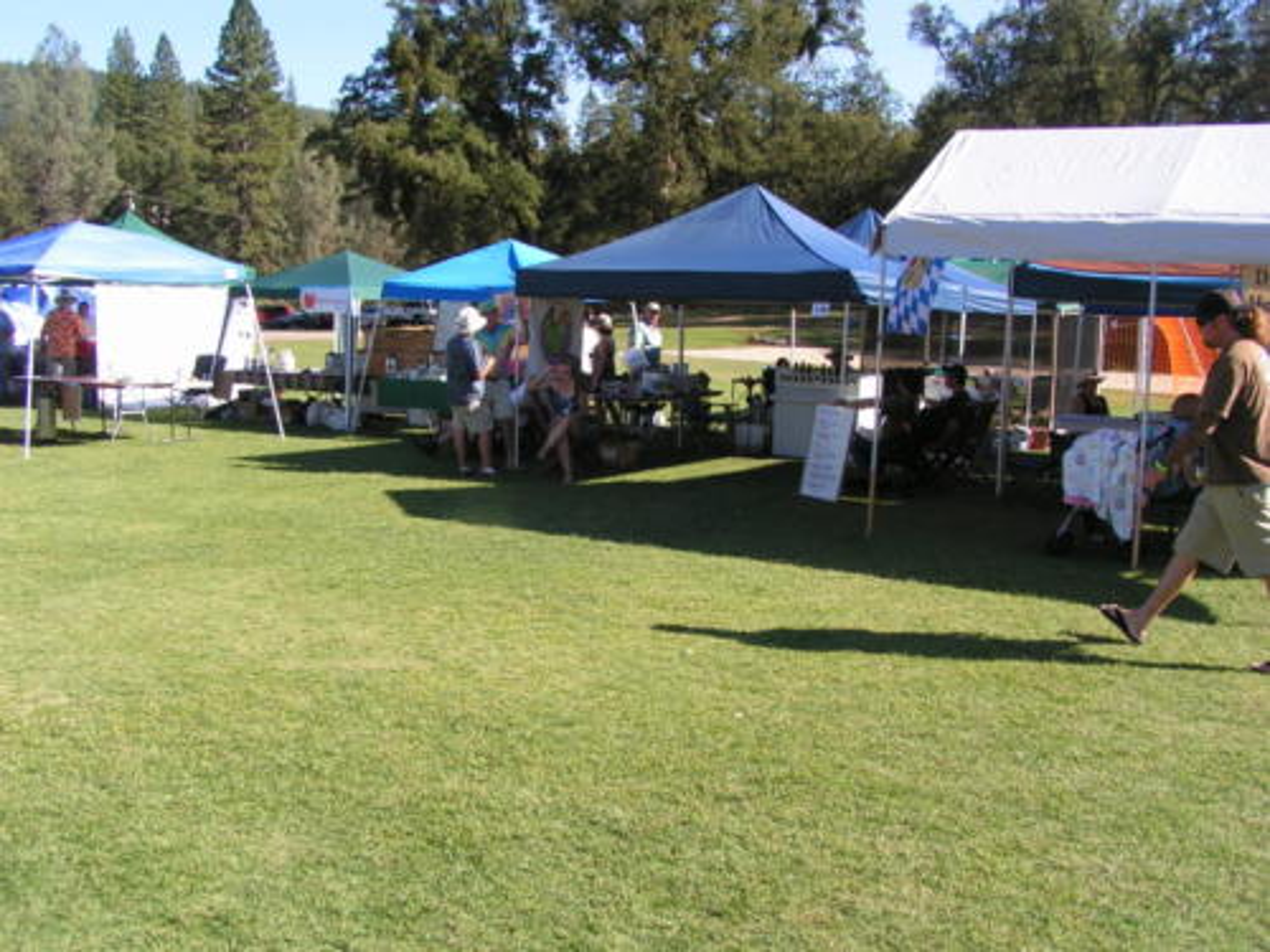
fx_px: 1394
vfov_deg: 37.7
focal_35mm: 38
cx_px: 635
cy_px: 476
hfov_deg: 49.0
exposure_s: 1/200
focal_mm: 5.8
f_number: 5.6
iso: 50
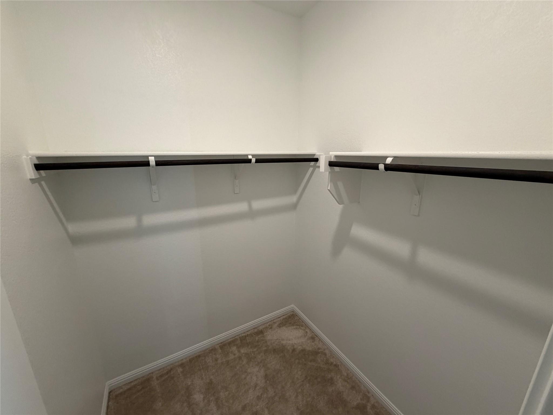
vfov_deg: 85.7
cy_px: 208
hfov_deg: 102.1
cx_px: 276
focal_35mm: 14
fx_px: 224
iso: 250
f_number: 2.2
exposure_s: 1/120
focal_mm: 2.22
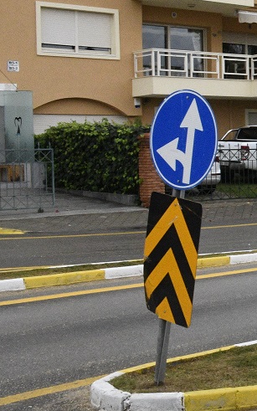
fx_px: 874
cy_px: 160
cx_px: 576
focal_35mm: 78
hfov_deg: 13.3
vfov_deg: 26.4
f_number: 22
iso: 4000
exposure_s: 1/200
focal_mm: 18
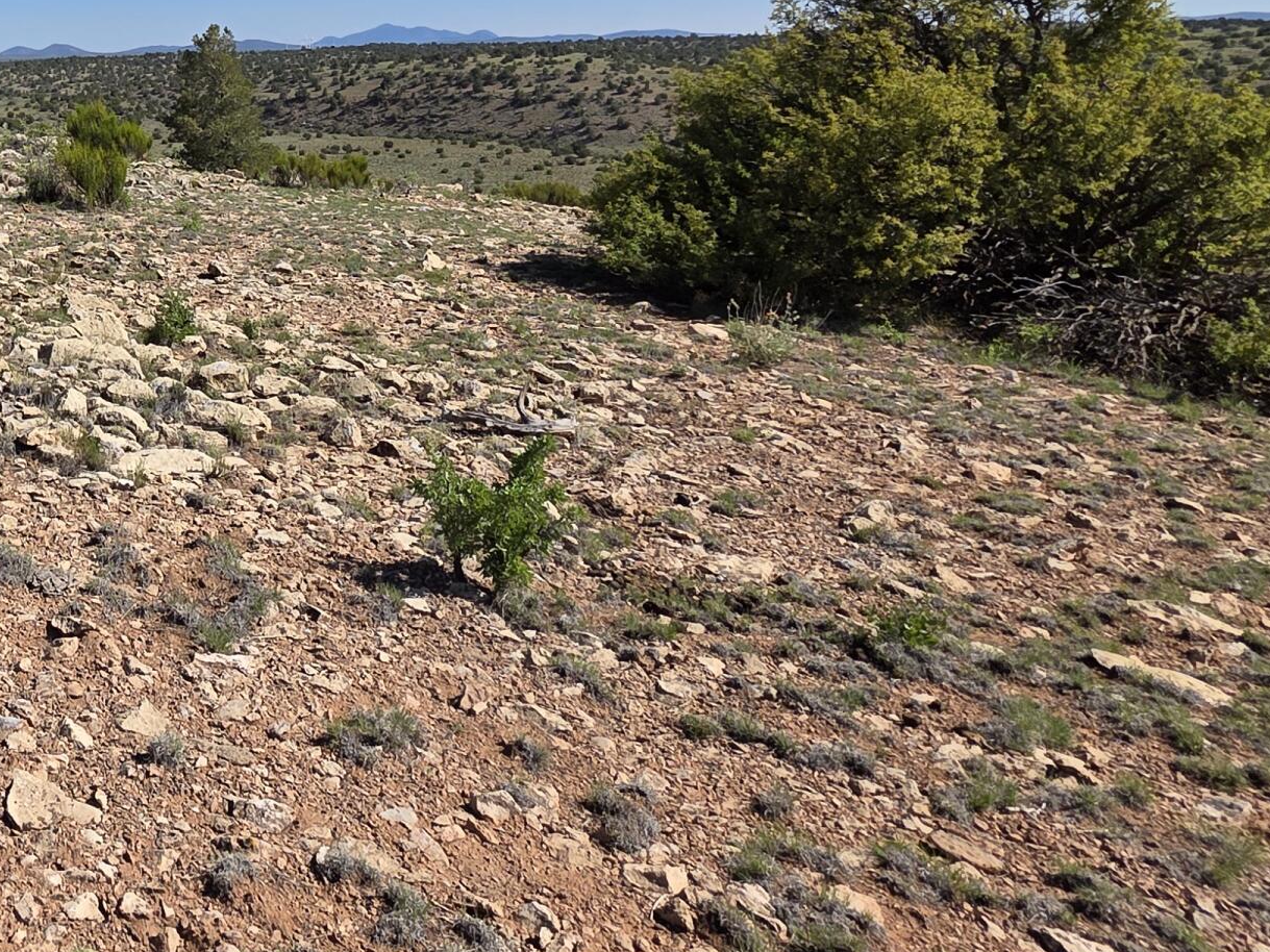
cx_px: -95
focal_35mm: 32
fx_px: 1174
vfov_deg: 40.6
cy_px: 83
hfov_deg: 44.7
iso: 40
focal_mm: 2.2
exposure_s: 1/2760
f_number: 1.9
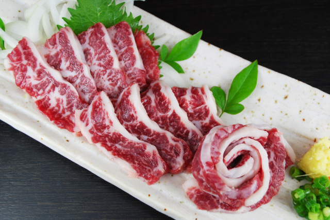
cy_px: 110
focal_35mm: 45
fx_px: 413
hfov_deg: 43.6
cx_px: 165
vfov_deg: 29.9
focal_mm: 30
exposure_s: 1/125
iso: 200
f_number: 5.6
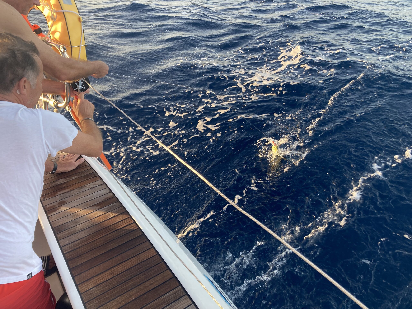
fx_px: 333
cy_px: 154
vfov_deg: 49.7
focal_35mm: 28
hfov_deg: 63.4
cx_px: 206
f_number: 1.8
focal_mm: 3.99
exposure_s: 1/121
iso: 32
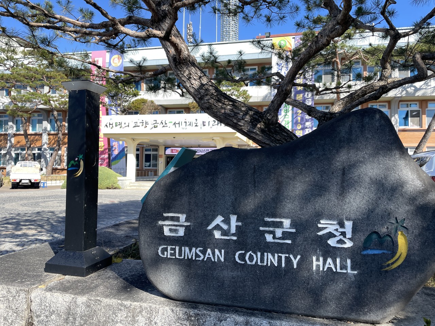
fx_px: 327
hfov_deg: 67.3
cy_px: 163
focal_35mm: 26
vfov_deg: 53.1
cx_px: 218
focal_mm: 4.2
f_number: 1.6
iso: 32
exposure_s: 1/1667
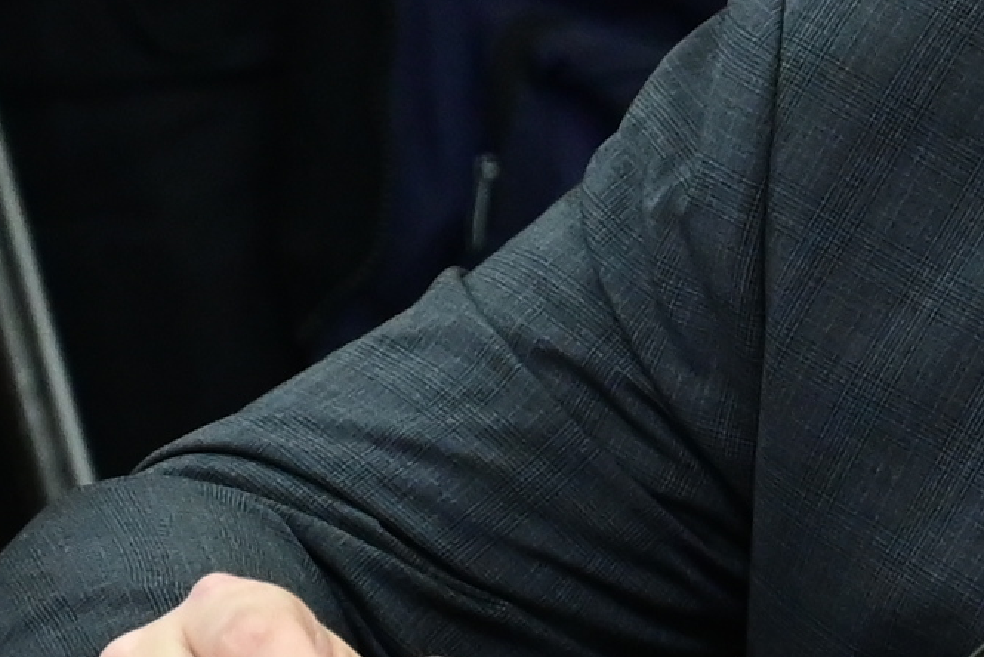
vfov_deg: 3.0
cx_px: 1159
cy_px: 228
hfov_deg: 4.4
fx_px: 12715
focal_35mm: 465
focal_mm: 70
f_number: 4
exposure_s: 1/200
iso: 3200
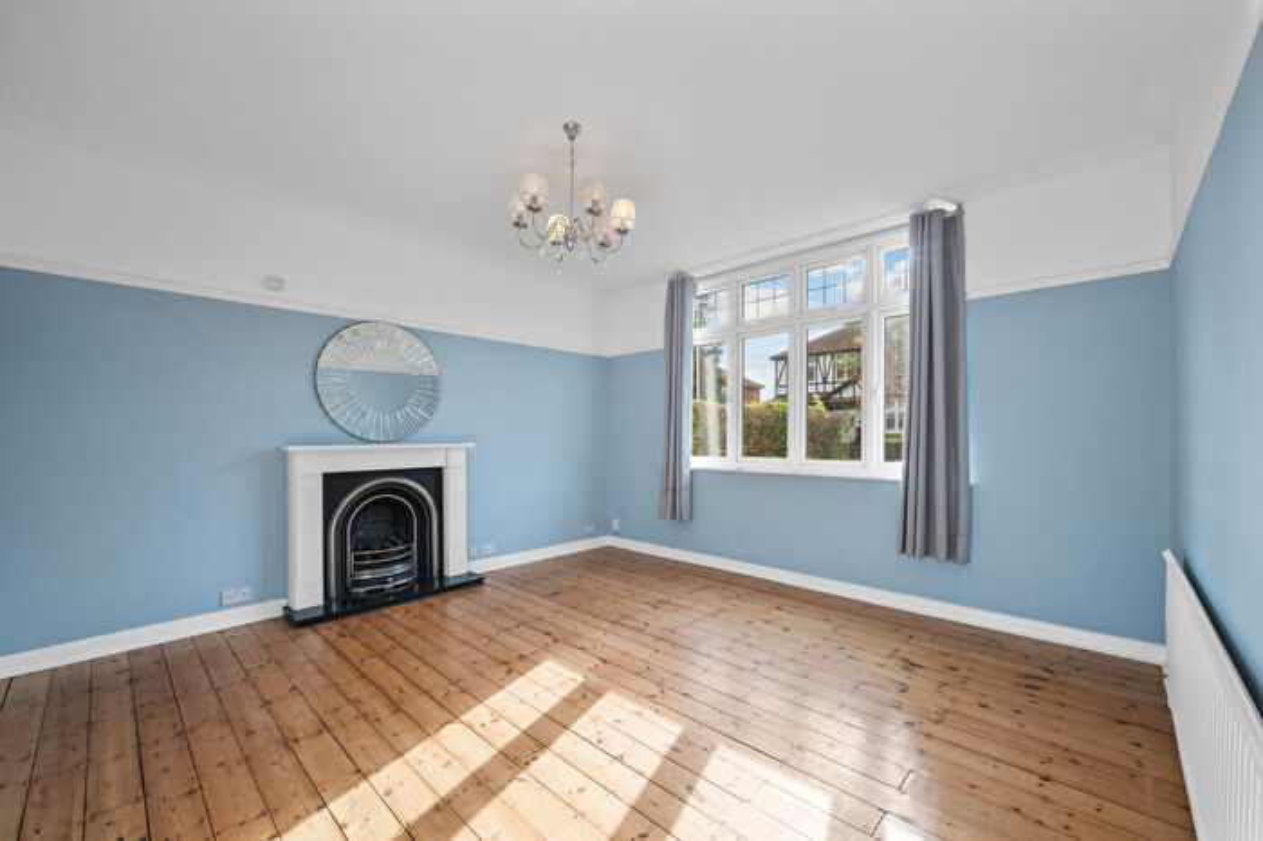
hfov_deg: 104.3
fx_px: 491
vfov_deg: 81.2
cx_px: 632
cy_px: 420
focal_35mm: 14
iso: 200
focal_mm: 14
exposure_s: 1/8
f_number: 16
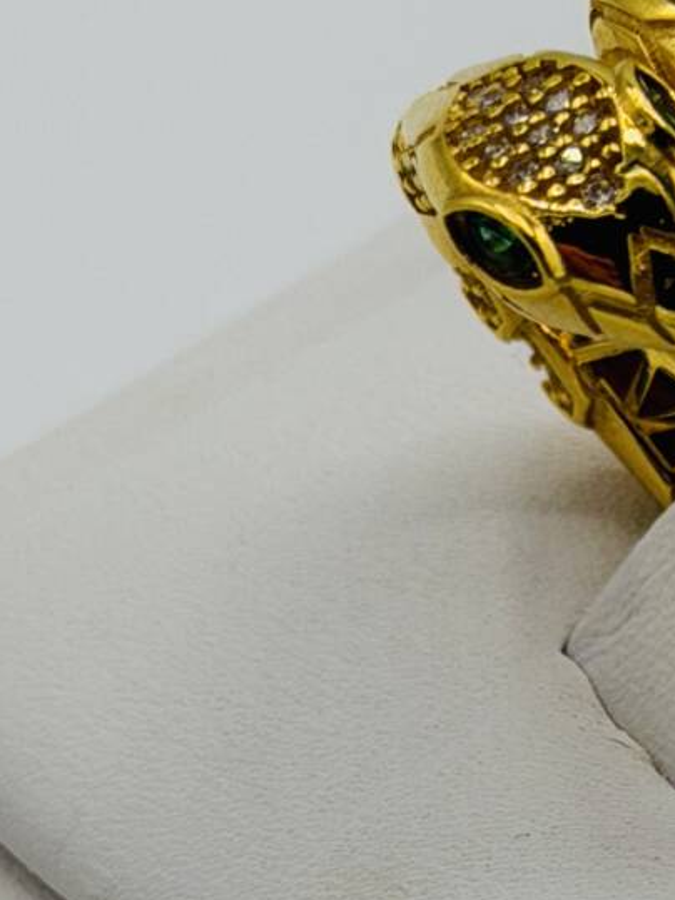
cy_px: 815
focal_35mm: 228
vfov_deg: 8.7
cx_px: 842
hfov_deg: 6.5
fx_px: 5930
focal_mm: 6.76
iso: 64
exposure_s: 1/4098
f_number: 1.78
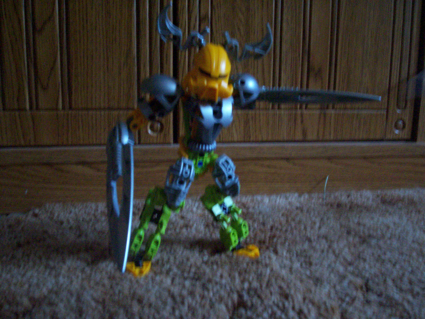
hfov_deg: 51.4
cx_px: 212
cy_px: 160
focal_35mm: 36
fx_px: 442
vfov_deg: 39.7
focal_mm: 5.9
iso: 400
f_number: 4.5
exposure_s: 1/8
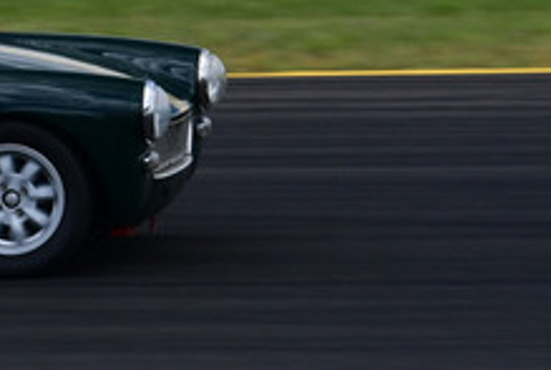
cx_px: -272
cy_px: -128
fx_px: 10230
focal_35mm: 667
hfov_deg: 3.1
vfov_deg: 2.1
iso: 320
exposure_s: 1/250
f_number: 11
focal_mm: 122
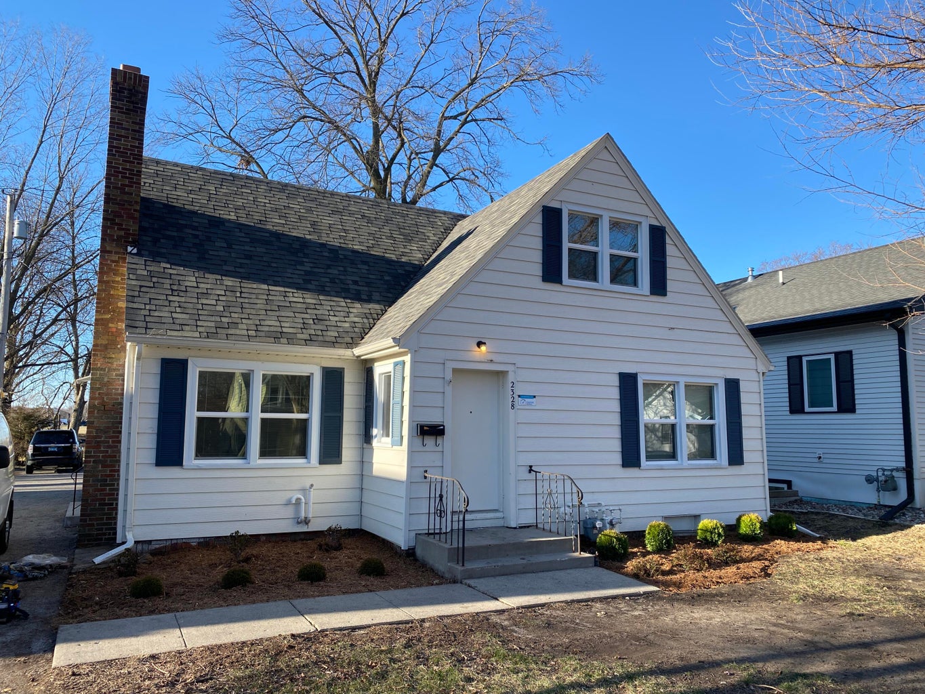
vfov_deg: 53.1
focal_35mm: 26
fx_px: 695
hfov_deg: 67.3
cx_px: 462
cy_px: 347
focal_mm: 4.25
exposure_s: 1/934
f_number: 1.8
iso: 32
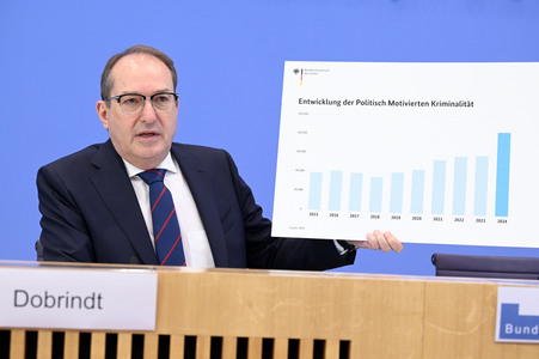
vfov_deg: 19.4
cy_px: 180
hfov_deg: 28.9
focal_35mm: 70
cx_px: 270
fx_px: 1047
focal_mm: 70
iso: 2500
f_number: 5
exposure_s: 1/400
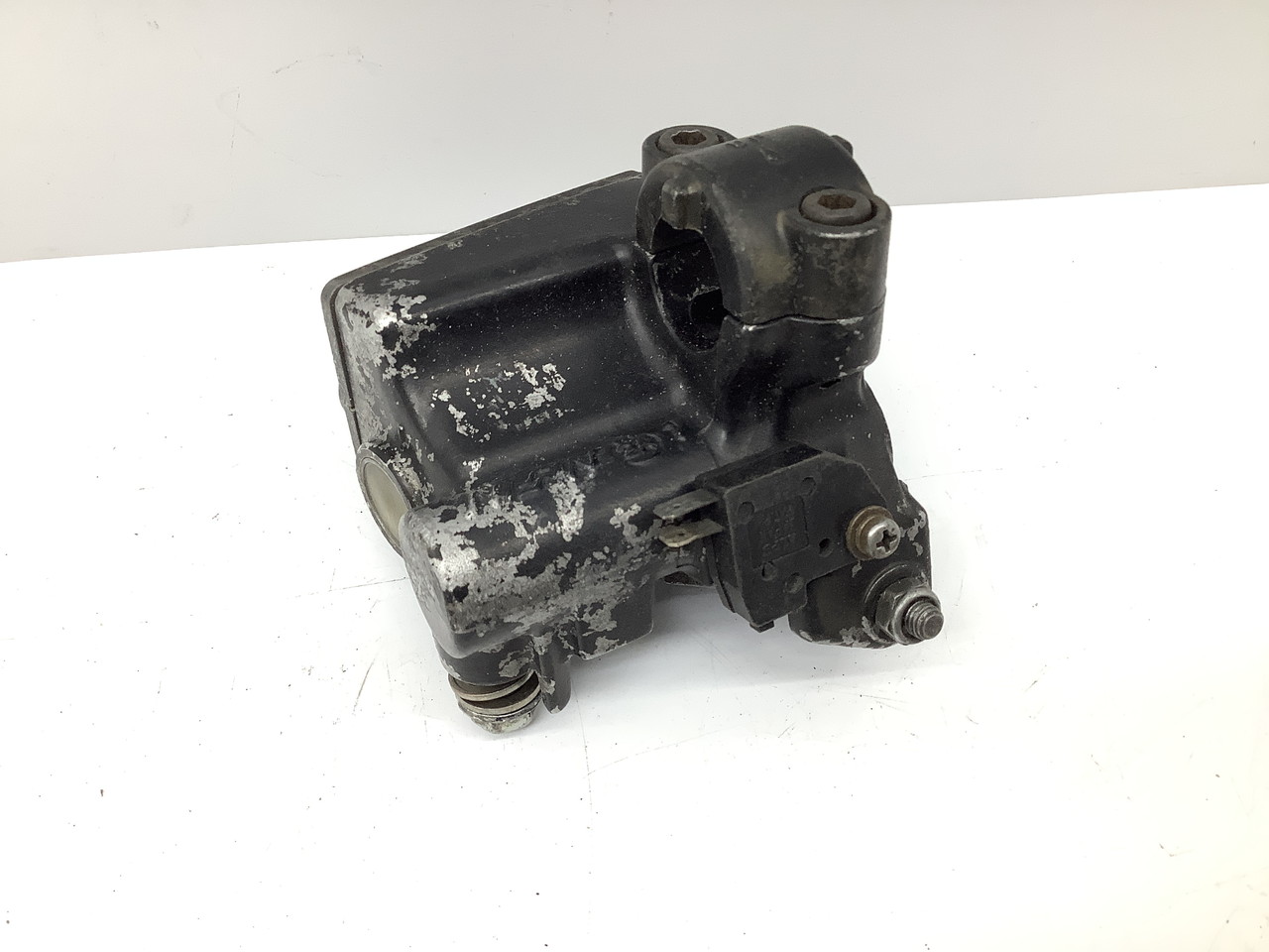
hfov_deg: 58.4
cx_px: 634
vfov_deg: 45.4
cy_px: 476
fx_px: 1136
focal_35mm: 31
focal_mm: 3.3
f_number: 2.4
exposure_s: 1/100
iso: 64
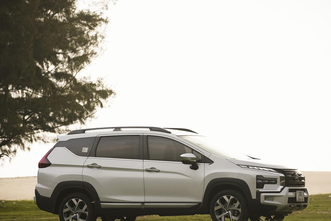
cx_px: 179
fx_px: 2133
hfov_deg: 8.9
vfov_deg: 5.9
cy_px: 102
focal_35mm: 232
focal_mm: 168
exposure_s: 1/100
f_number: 5.6
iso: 200
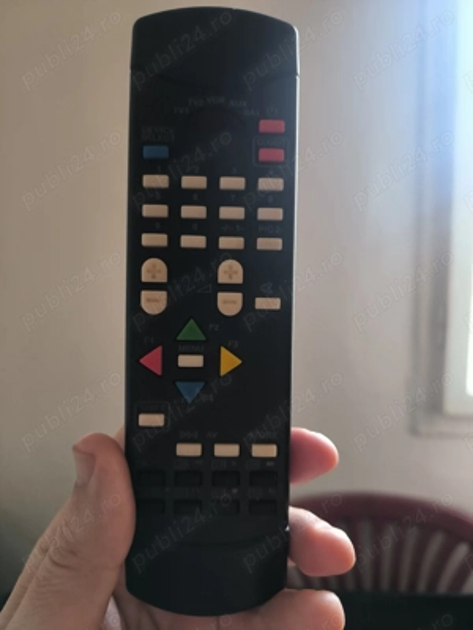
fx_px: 437
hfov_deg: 56.8
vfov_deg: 71.6
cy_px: 315
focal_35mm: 24
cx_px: 236
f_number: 1.7
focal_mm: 5.24
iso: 1719
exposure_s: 1/25
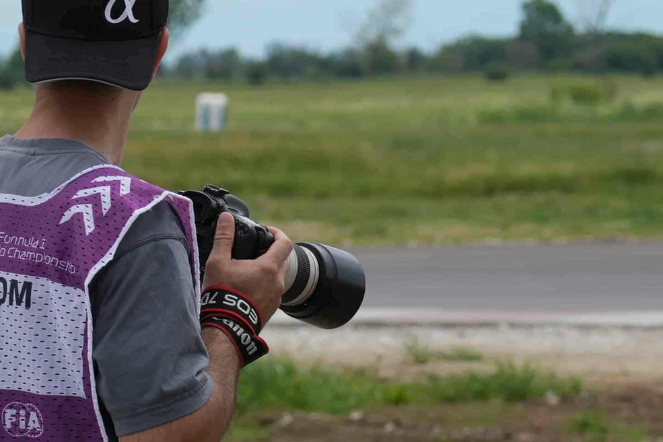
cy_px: 80
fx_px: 6796
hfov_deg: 5.6
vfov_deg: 3.7
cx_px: 232
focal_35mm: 369
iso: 100
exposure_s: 1/500
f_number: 6.3
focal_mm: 95
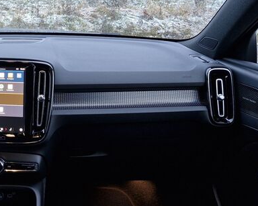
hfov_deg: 33.7
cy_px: 44
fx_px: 382
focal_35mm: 50
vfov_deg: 29.6
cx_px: -7
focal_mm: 5.54
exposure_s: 1/50
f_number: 1.8
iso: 125
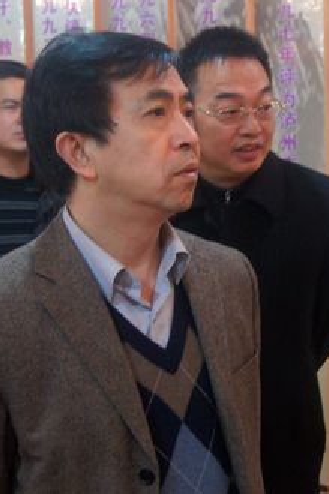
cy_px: 247
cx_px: 267
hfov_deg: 17.0
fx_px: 1094
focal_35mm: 80
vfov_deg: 25.4
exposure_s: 1/30
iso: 1600
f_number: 5
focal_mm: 35
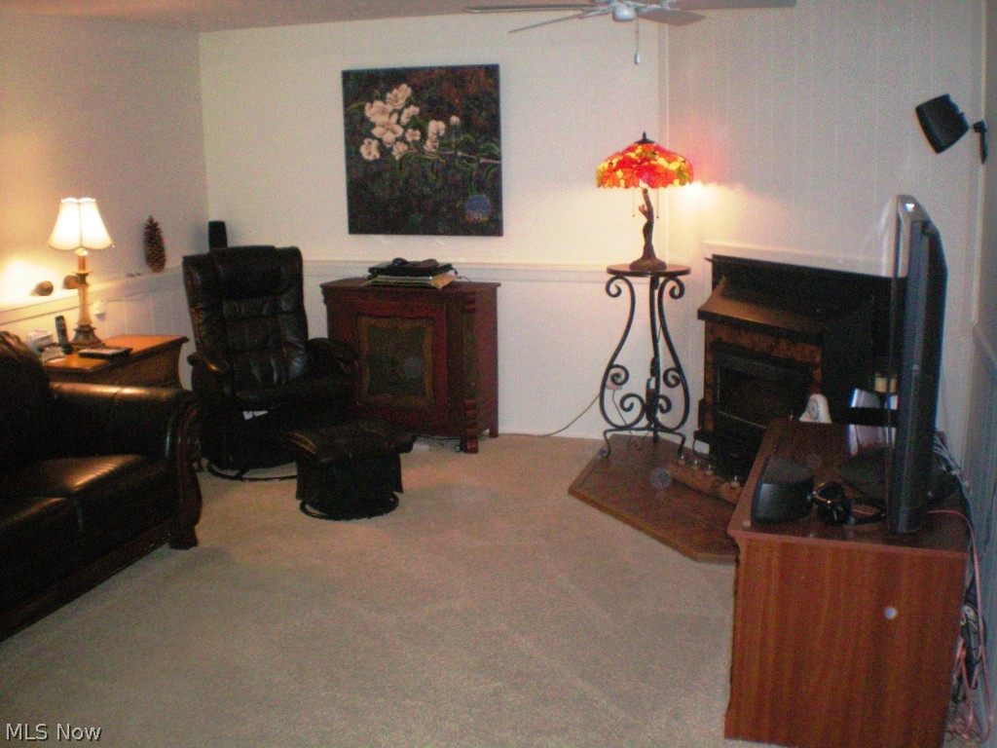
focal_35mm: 38
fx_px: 1094
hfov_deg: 49.0
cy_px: 374
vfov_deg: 37.7
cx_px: 498
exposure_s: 1/60
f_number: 4.6
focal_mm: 6.3
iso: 400
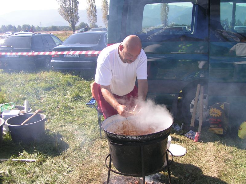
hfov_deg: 49.0
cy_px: 92
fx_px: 270
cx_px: 123
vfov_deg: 37.7
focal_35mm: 38
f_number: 5.6
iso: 50
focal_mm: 5.8
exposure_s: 1/200
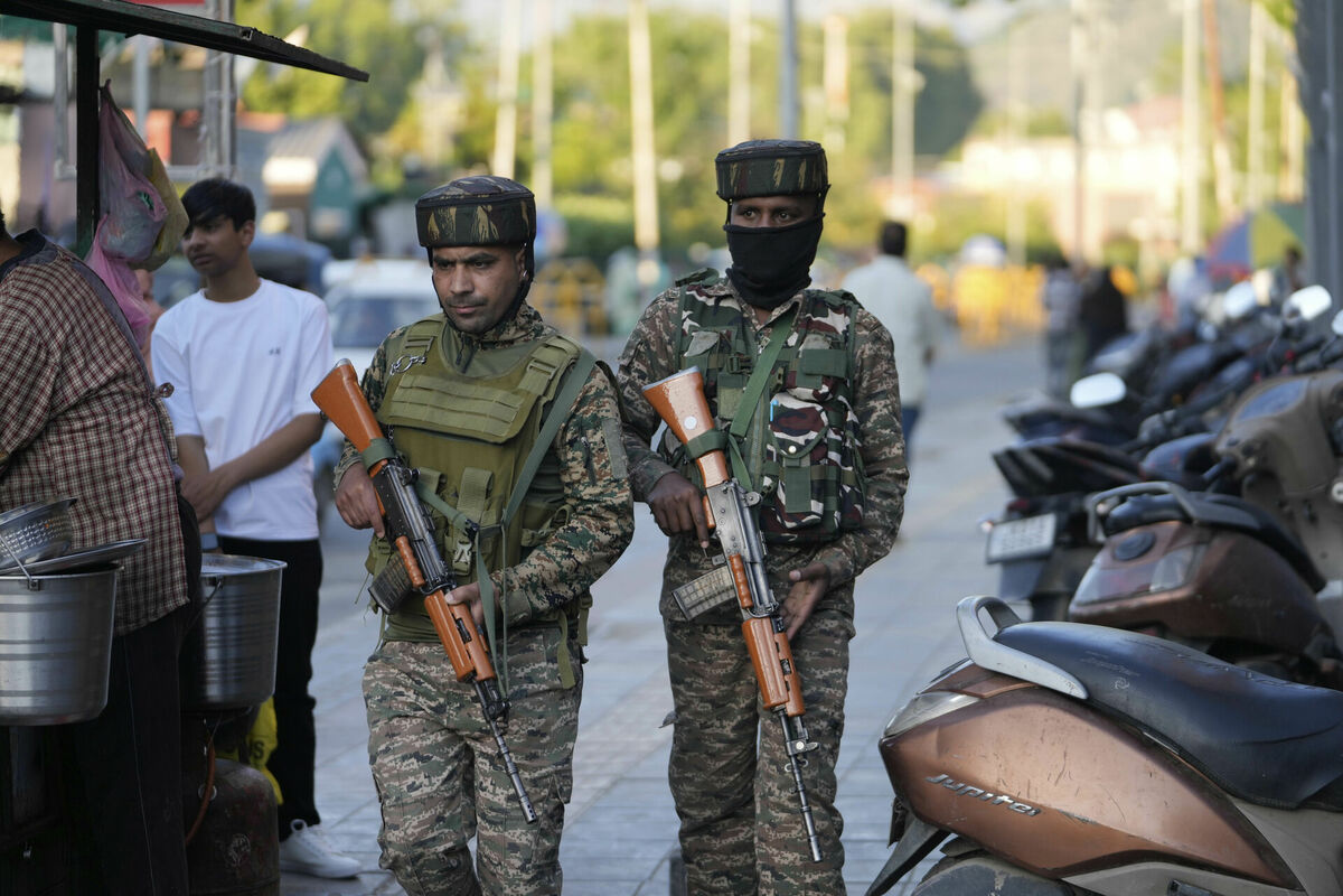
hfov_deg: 17.1
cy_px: 448
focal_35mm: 120
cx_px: 672
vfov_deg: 11.4
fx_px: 4476
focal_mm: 120
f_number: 2.8
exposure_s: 1/1000
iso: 400
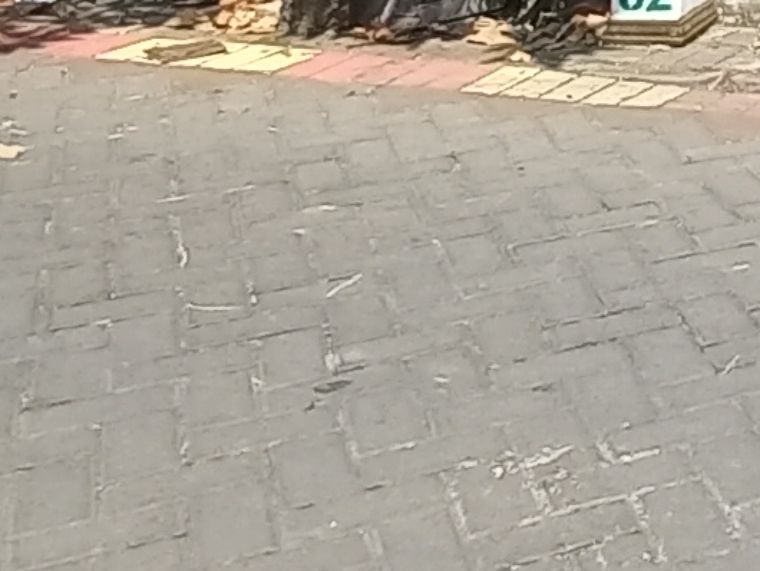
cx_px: 1255
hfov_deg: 19.8
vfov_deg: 15.3
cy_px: -527
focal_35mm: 80
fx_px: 1757
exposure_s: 1/996
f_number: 2.2
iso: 40
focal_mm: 1.42
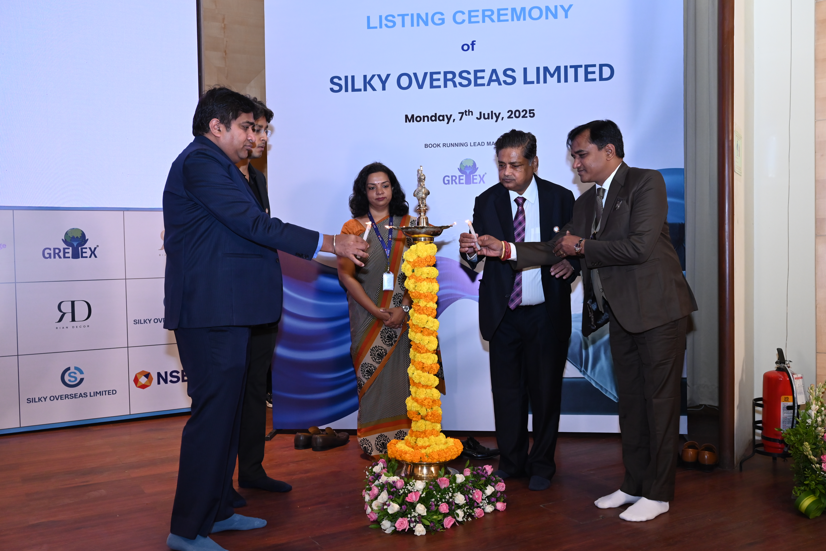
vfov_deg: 40.0
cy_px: 276
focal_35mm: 33
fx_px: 757
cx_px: 413
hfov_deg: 57.2
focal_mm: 33
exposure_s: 1/125
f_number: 5.6
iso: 1600
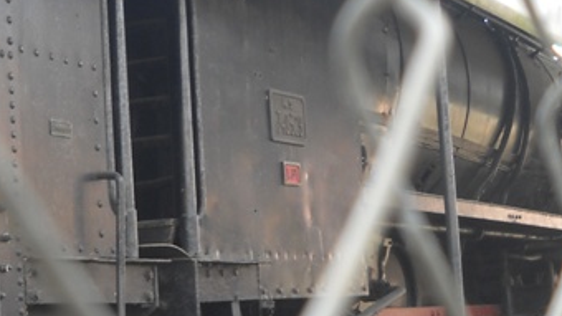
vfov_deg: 11.5
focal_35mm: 105
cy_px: 208
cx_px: 233
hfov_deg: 20.4
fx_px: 1564
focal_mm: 6.72
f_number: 3.1
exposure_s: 1/67
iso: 64
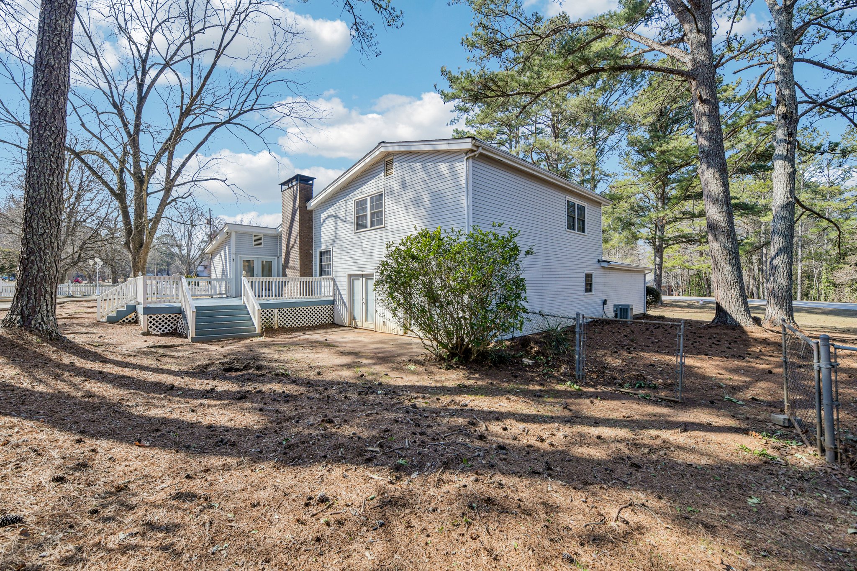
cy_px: 286
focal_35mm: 14
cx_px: 428
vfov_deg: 81.2
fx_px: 333
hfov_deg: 104.3
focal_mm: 14
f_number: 8
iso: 400
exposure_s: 1/800
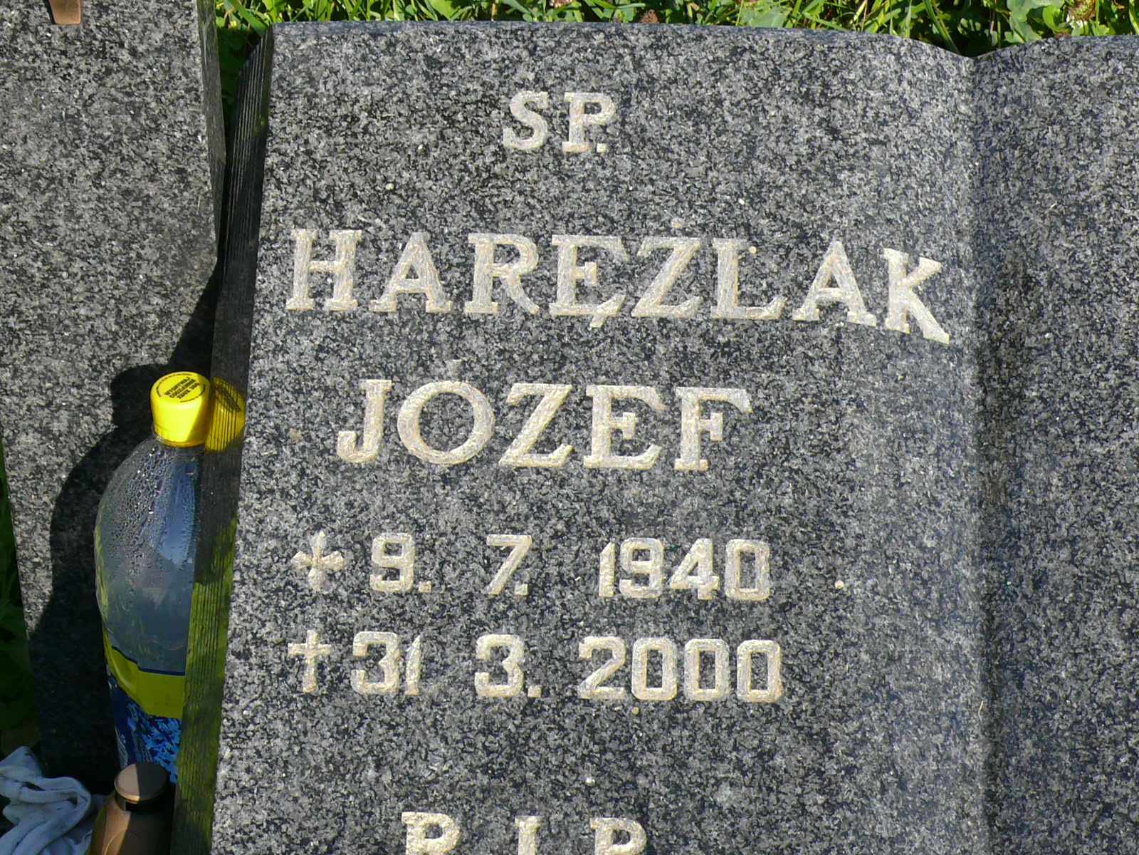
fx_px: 3817
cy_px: 428
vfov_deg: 12.8
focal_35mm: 116
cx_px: 570
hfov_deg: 17.0
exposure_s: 1/250
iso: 100
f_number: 5.6
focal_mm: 14.3
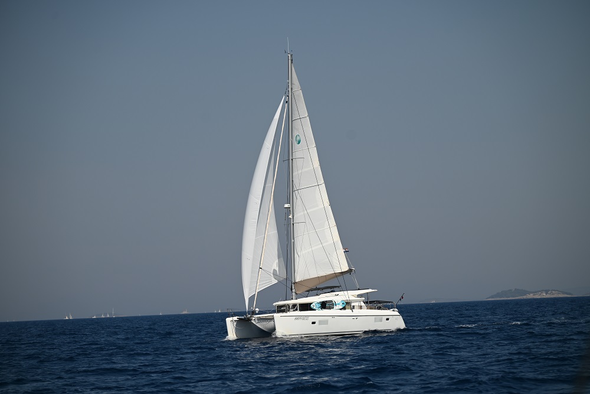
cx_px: 295
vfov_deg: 11.0
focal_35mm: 125
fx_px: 2049
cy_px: 197
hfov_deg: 16.4
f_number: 4.8
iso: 100
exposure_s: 1/2000
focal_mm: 125
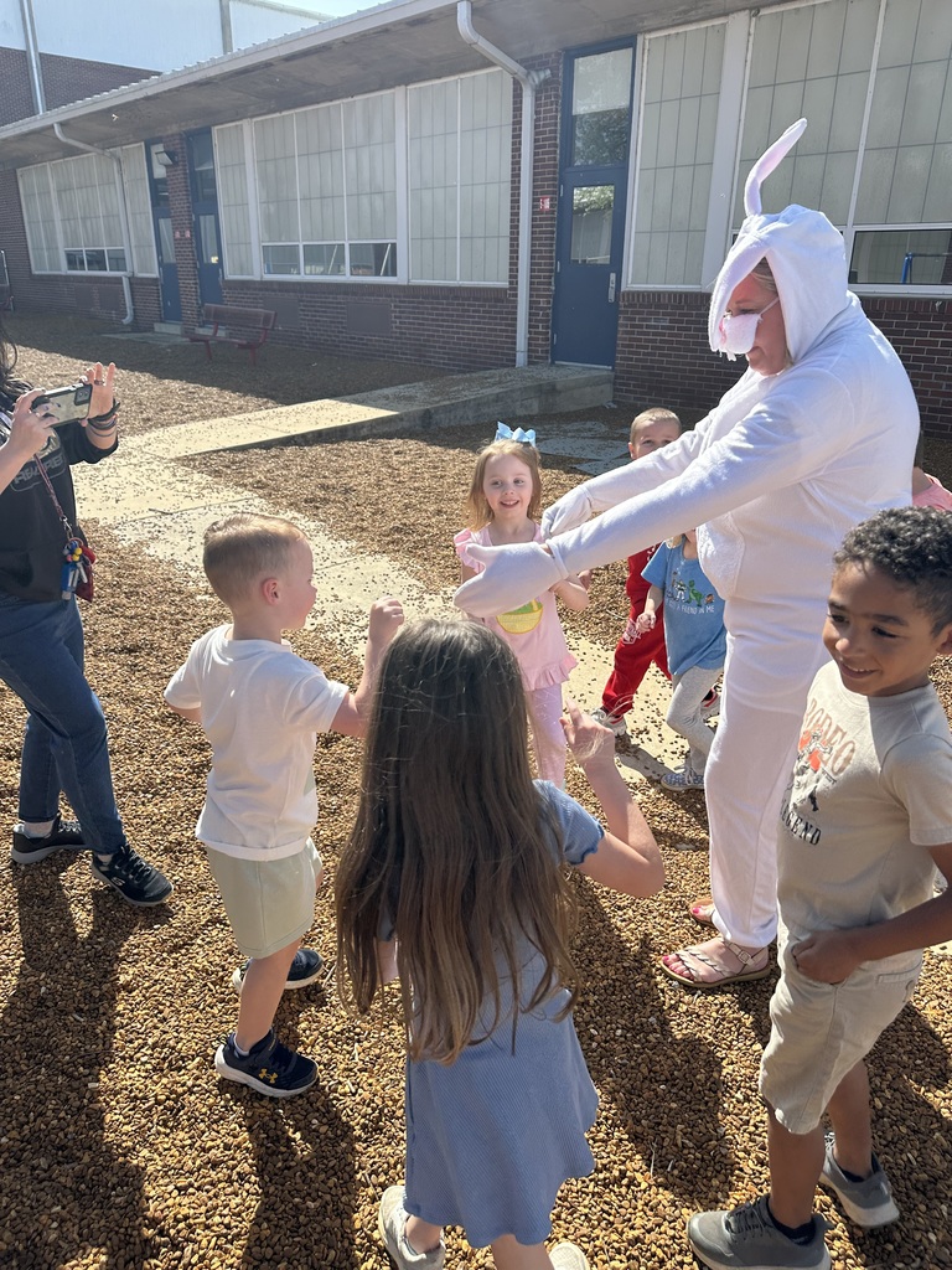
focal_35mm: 24
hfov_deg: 56.8
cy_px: 635
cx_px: 476
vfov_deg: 71.6
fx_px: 880
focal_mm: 6.86
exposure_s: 1/2967
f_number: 1.78
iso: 80
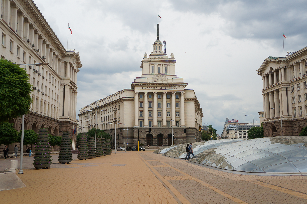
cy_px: 102
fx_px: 307
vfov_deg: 36.8
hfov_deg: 53.2
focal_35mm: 36
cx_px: 154
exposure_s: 1/400
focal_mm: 24
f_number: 4.5
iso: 200
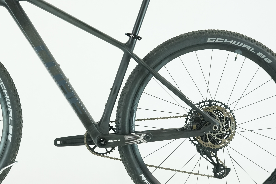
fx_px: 813
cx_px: 66
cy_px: 66
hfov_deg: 19.1
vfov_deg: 12.9
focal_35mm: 106
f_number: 6.3
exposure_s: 1/200
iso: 2500
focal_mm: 58
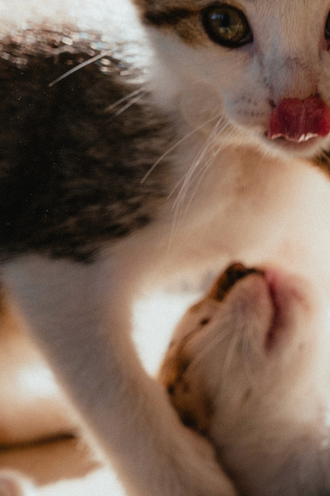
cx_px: 238
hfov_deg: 8.6
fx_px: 2189
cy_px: 136
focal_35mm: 159
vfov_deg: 12.9
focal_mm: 70
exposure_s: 1/400
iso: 250
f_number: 5.6
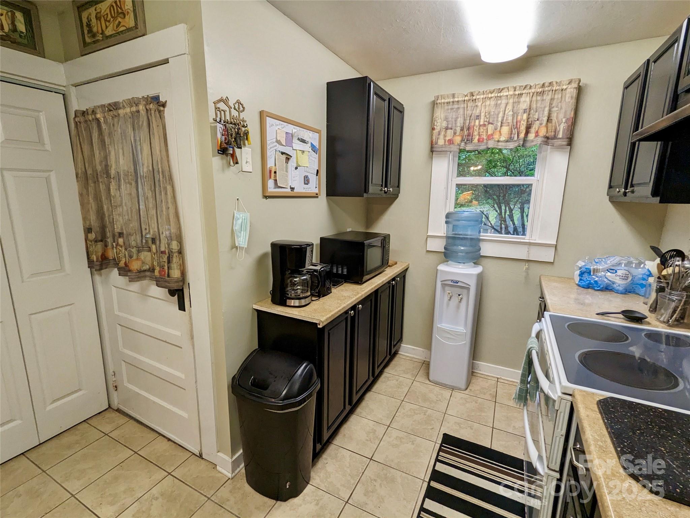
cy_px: 259
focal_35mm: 16
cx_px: 345
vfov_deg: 78.1
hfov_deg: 94.5
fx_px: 319
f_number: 2.2
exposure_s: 1/60
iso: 195
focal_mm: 2.35
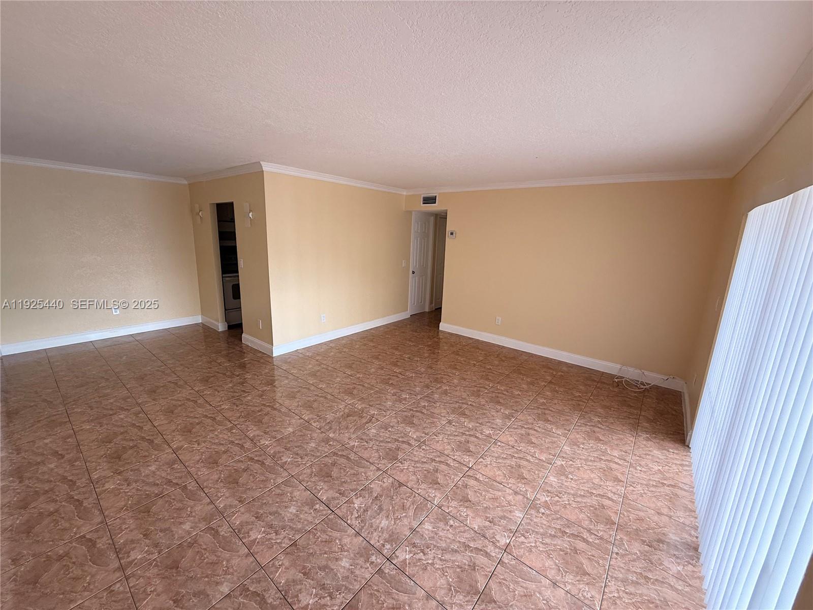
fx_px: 329
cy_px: 305
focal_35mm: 14
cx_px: 406
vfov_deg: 85.7
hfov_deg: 102.1
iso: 160
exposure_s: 1/99
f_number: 2.2
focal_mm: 2.22
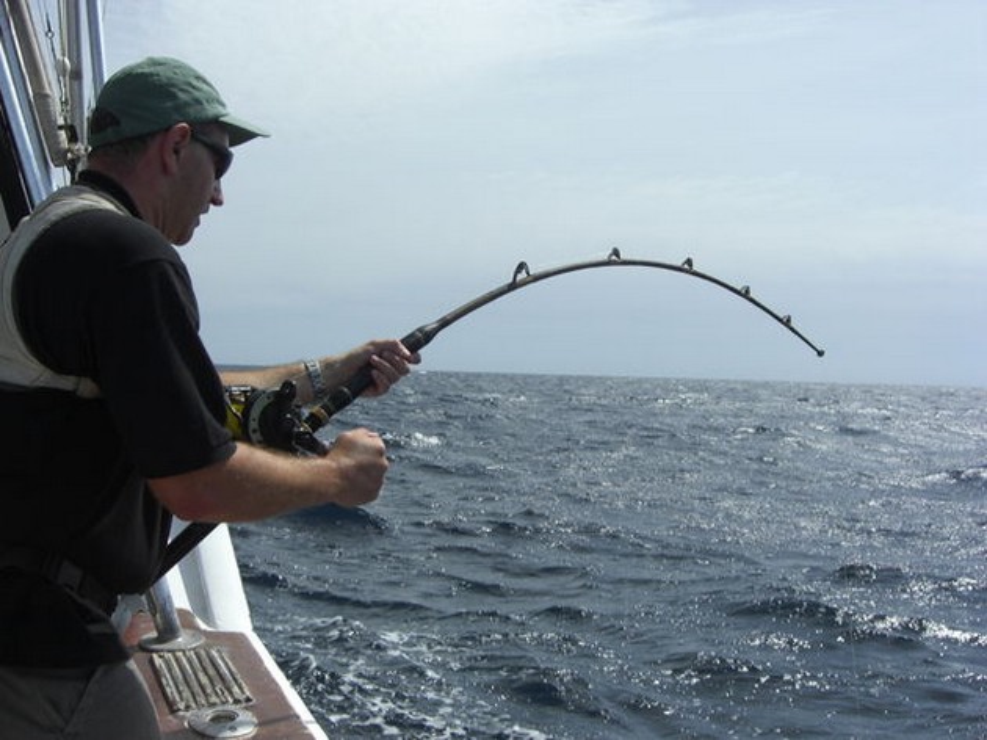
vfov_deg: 37.7
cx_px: 494
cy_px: 370
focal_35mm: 38
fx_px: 1083
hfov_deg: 49.0
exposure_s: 1/400
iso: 80
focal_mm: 7.9
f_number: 8
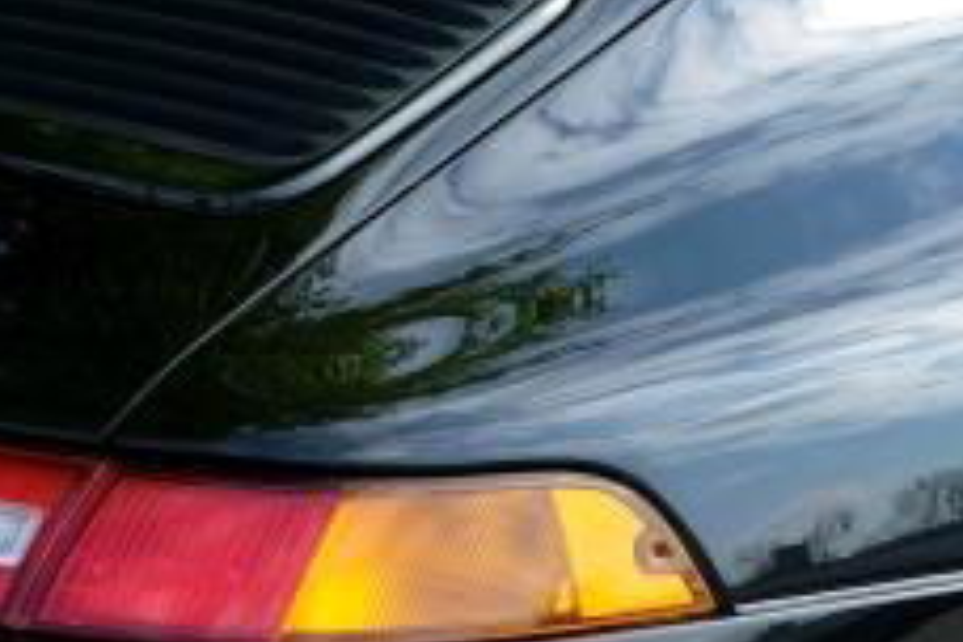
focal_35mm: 252
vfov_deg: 5.5
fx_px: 6740
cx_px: 836
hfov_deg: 8.1
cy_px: 243
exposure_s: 1/300
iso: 200
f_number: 5.6
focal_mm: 37.4
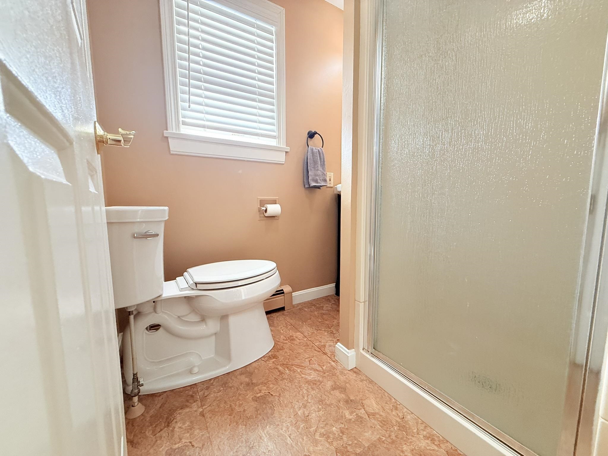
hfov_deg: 102.1
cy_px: 228
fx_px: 246
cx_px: 304
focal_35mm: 14
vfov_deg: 85.7
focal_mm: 2.22
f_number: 2.2
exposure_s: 1/120
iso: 200
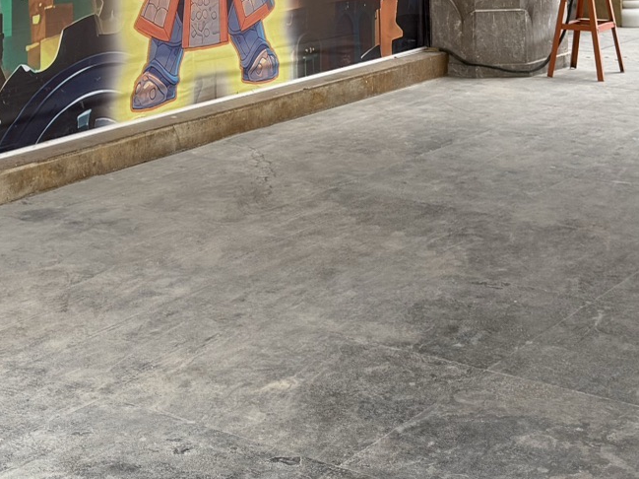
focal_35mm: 74
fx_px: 1365
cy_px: -209
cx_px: 240
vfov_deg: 18.0
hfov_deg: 26.3
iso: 80
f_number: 1.78
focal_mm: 6.76
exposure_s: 1/539
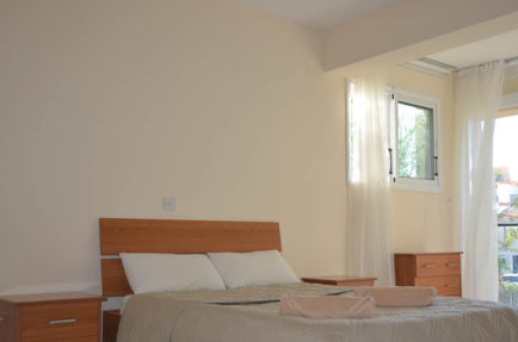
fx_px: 560
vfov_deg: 33.9
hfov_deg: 49.6
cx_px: 288
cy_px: 206
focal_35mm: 39
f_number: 5
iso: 250
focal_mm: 16
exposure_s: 1/125
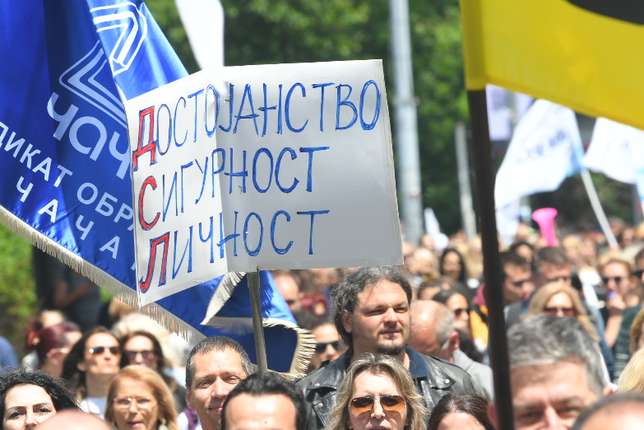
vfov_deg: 3.3
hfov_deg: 5.0
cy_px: 218
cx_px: 246
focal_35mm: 414
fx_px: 7405
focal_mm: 200
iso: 200
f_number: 7.1
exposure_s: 1/320
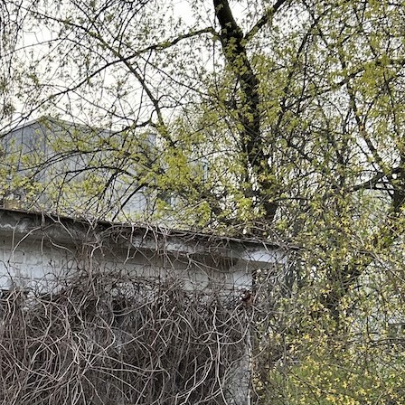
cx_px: -43
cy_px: 429
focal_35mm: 77
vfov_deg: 21.5
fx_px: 1019
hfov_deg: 21.3
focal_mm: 5.7
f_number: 1.5
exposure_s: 1/172
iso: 50
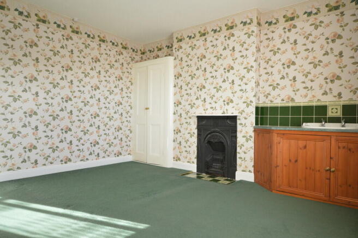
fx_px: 224
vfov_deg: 56.0
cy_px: 119
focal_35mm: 22
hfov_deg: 77.4
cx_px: 179
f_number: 5
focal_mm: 15
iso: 720
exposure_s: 1/60
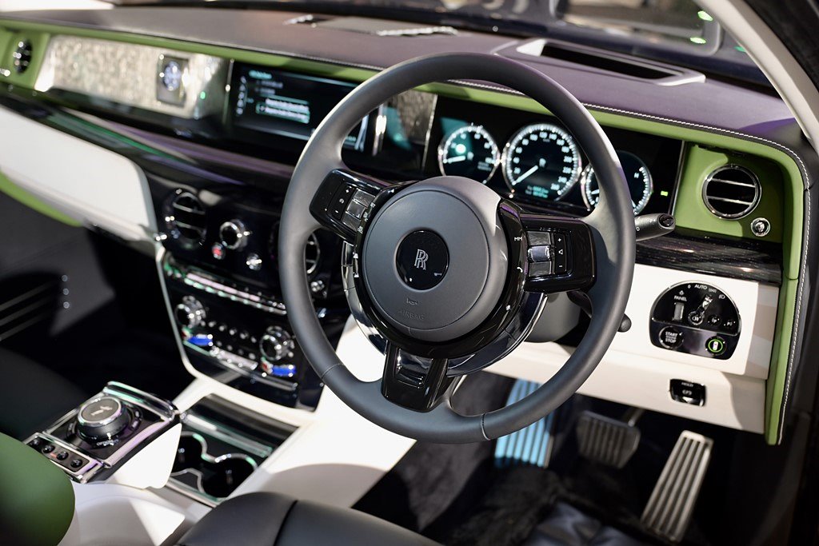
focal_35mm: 35
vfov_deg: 37.9
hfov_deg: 54.4
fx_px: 796
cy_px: 273
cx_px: 410
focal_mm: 35
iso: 800
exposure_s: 1/30
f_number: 2.8
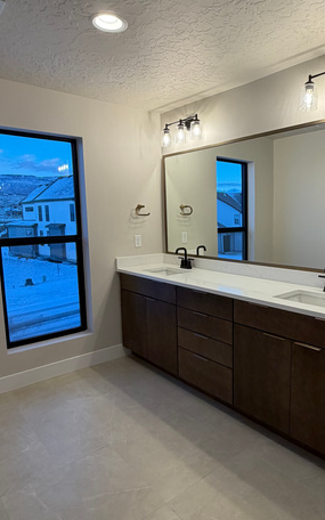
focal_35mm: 25
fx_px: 354
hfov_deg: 48.7
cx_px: 206
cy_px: 266
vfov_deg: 72.5
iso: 125
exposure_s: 1/120
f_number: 2.2
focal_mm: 2.22
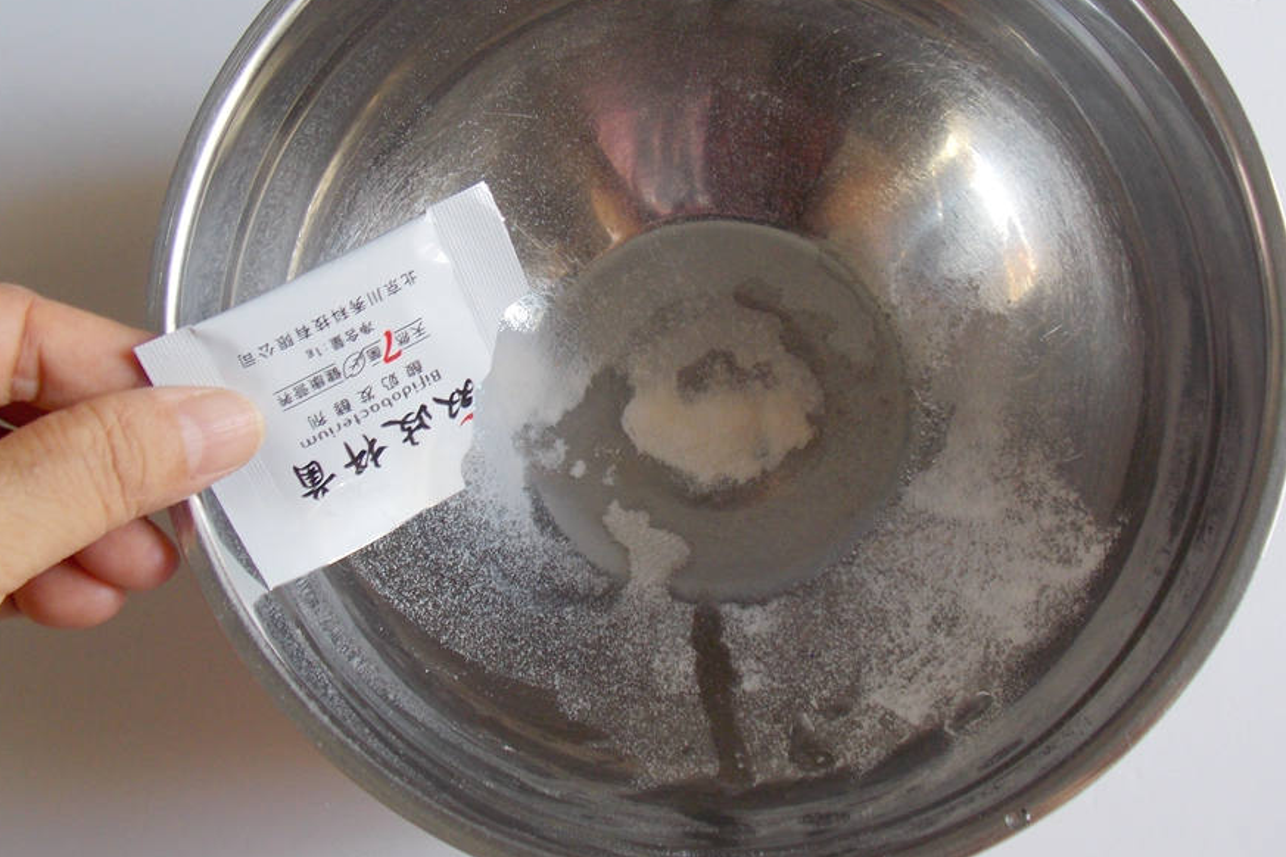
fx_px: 1286
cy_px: 345
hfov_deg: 53.1
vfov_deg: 36.7
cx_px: 696
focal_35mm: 36
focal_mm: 5.3
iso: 160
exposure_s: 1/30
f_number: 3.3
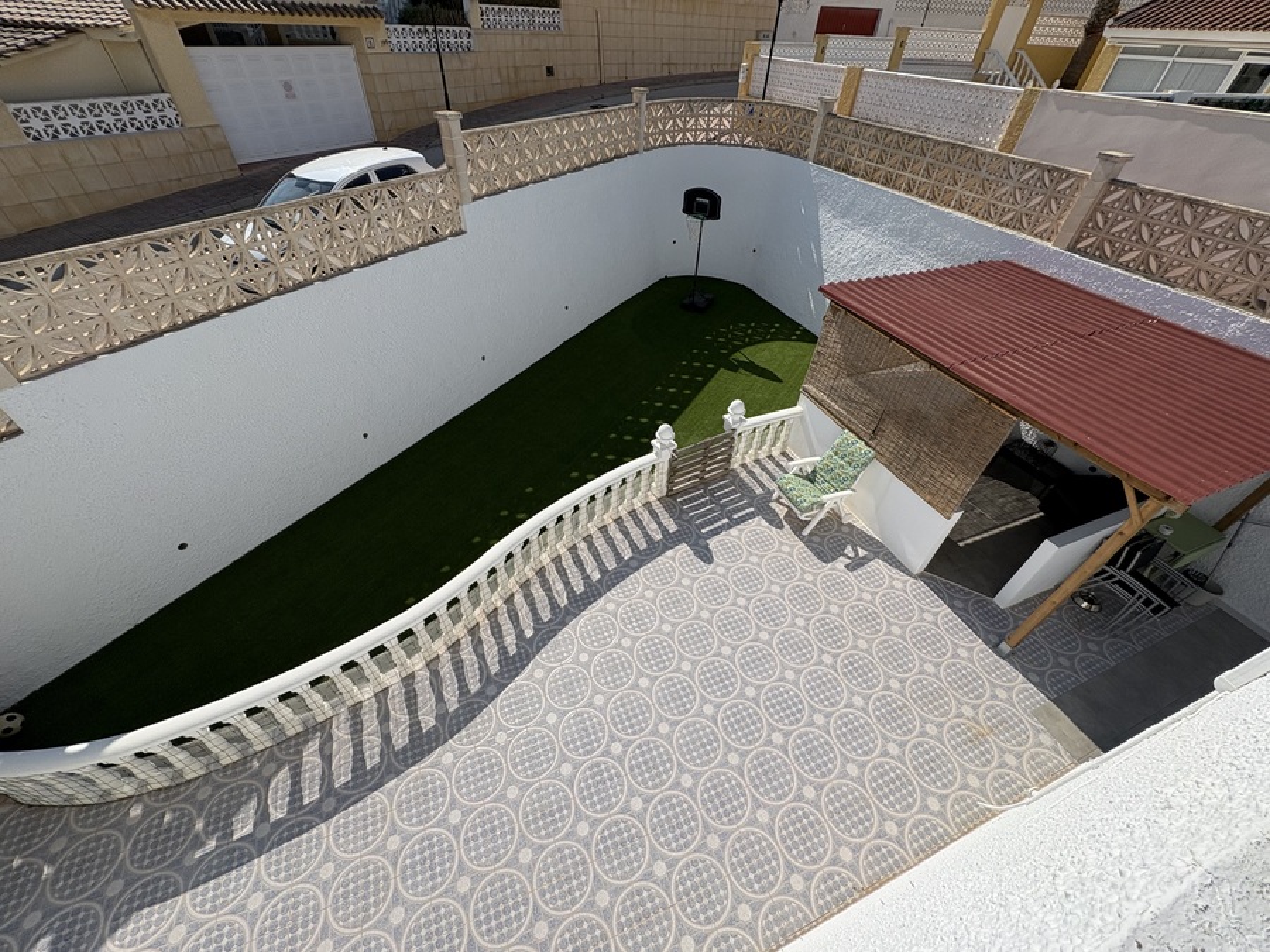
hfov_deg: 102.1
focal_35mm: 14
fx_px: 514
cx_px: 635
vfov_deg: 85.7
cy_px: 476
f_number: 2.2
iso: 50
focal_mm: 2.22
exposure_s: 1/3906
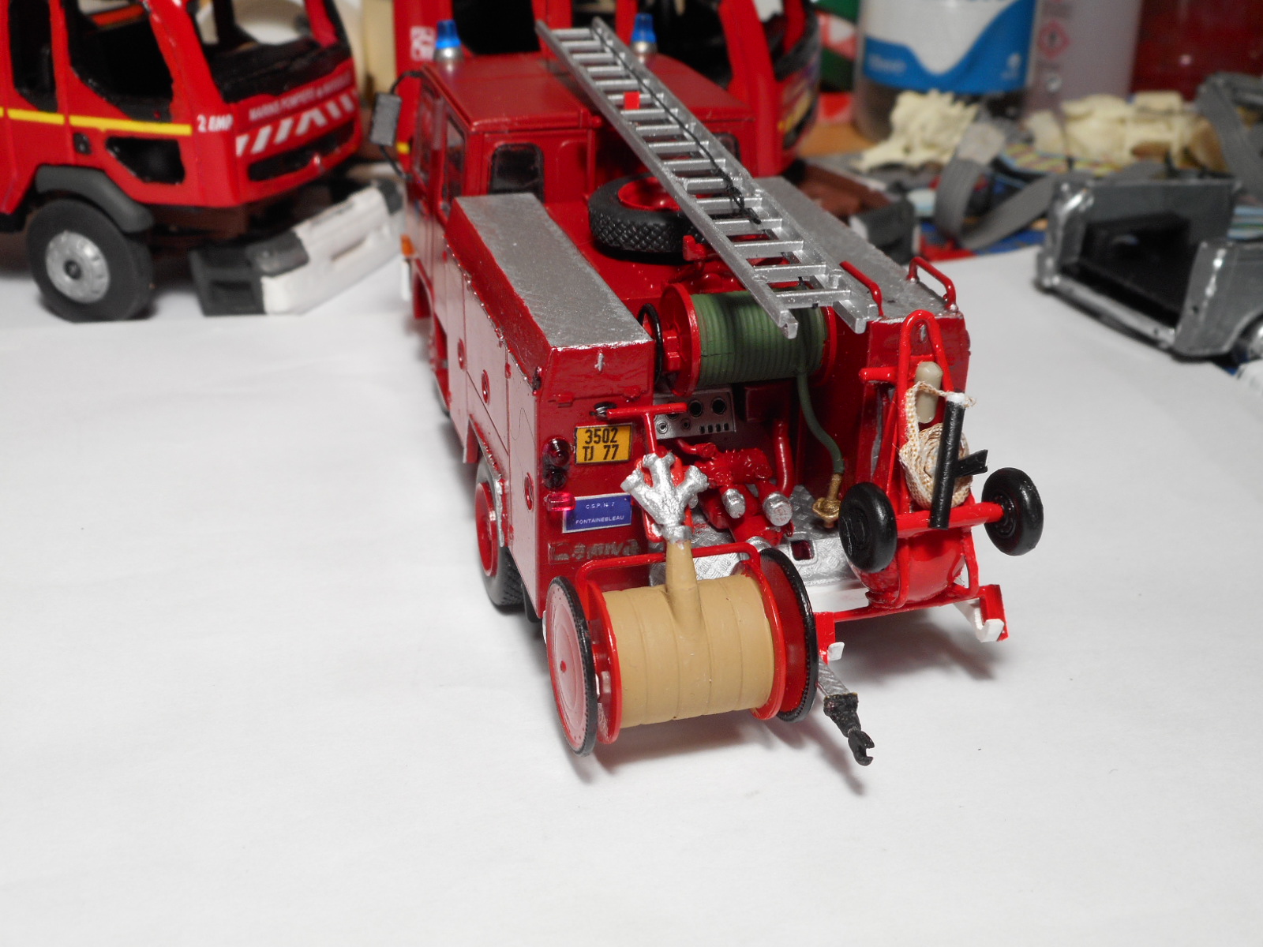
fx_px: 1605
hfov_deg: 42.9
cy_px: 474
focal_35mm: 44
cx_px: 632
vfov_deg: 32.9
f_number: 4.7
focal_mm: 7.9
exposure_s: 1/30
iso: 110
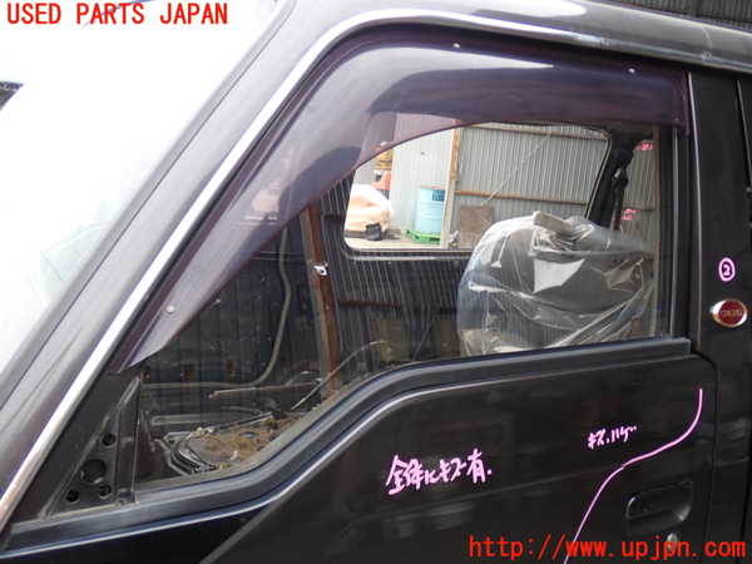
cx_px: 376
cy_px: 282
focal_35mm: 38
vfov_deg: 37.7
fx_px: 826
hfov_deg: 49.0
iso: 200
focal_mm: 6.83
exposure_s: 1/40
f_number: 2.7
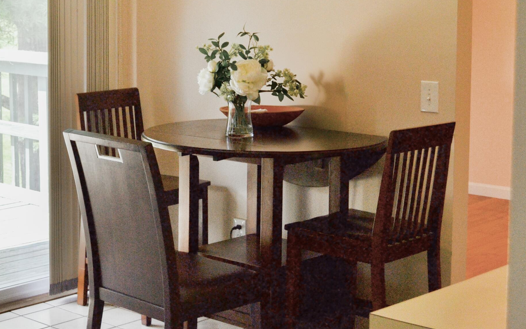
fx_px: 1075
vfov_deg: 17.3
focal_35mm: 75
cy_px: 68
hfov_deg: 27.1
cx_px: 133
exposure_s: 1/125
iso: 320
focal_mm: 30
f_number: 5.6
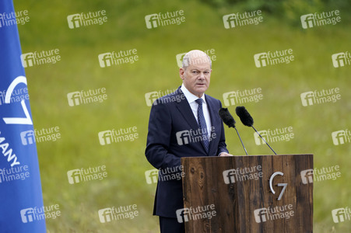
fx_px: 3897
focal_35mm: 400
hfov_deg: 5.2
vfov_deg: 3.4
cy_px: 116
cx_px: 176
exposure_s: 1/640
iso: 640
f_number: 5.6
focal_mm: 400
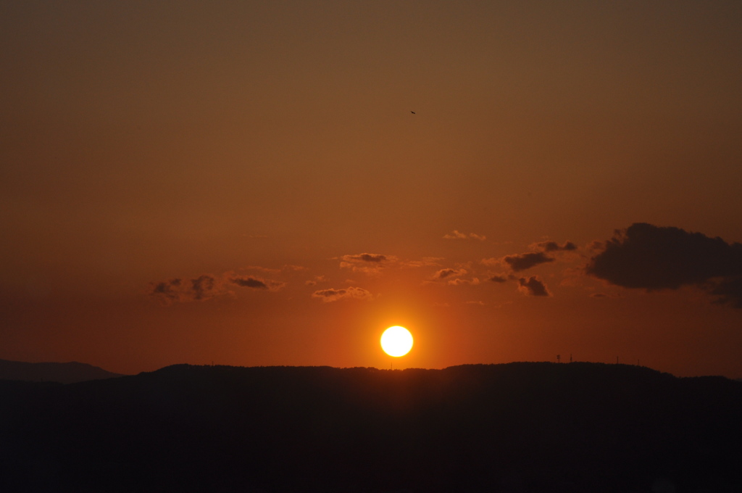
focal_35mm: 158
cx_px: 371
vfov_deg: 8.7
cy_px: 246
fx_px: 3242
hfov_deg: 13.1
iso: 200
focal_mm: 105
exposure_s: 1/200
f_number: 25
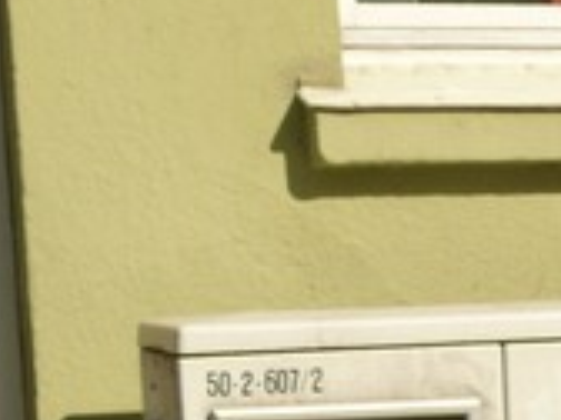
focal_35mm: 219
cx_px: 1125
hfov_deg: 8.6
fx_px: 3549
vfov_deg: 6.6
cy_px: 830
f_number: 5
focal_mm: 10.5
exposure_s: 1/200
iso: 100
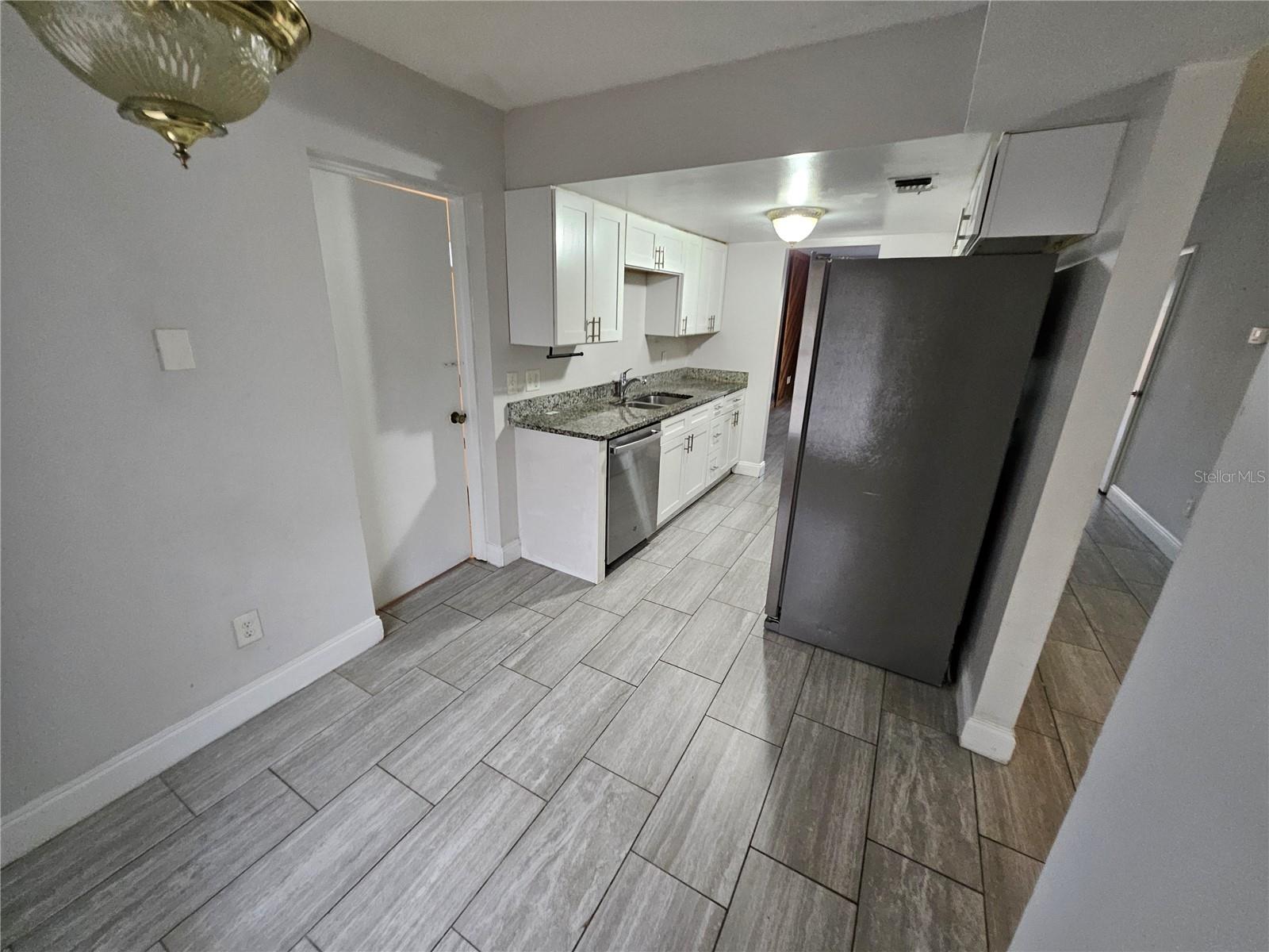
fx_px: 477
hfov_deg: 106.2
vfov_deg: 89.9
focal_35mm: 13
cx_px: 634
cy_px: 476
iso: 320
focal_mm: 1.74
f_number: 2.2
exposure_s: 1/30
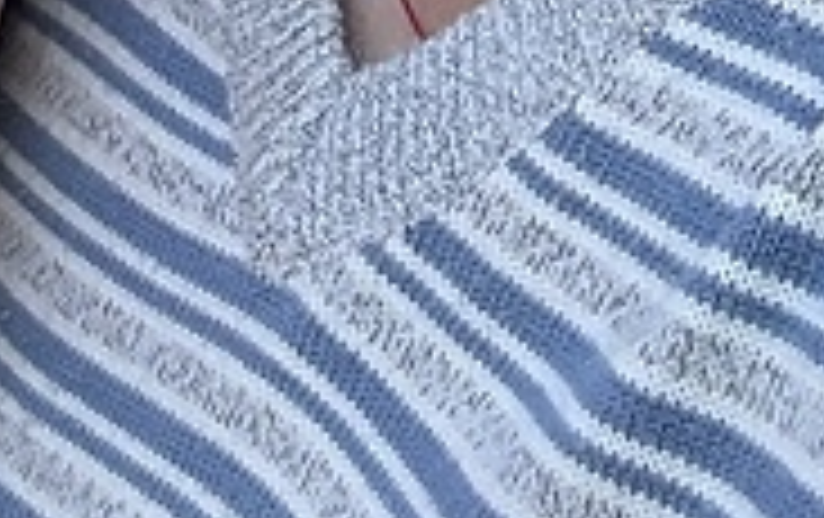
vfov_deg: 7.4
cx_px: -72
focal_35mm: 148
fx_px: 3329
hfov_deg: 13.8
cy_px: -1254
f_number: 1.9
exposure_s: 1/256
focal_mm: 2.69
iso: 40
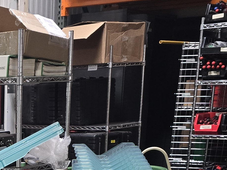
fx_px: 662
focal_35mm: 101
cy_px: 336
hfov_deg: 18.0
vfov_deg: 12.8
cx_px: -81
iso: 250
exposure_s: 1/120
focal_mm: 6.3
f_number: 1.7
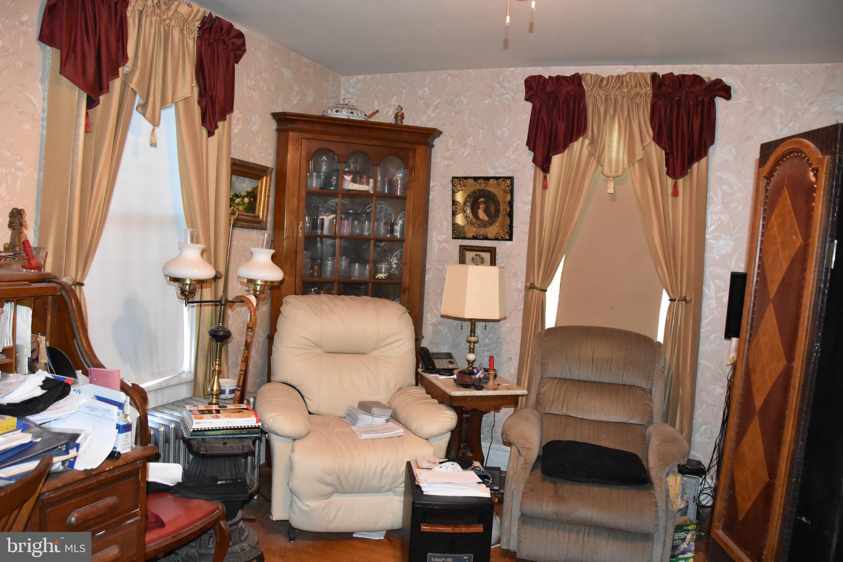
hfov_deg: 67.4
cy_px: 281
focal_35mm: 27
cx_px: 422
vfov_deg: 47.9
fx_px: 632
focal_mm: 18
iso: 3600
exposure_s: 1/60
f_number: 3.5
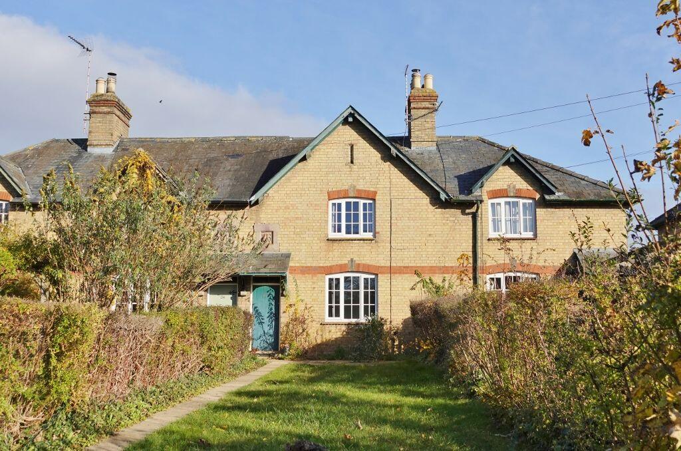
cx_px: 340
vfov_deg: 32.5
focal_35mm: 41
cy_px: 226
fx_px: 774
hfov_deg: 47.5
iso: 125
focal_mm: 15.1
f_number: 4
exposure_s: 1/125
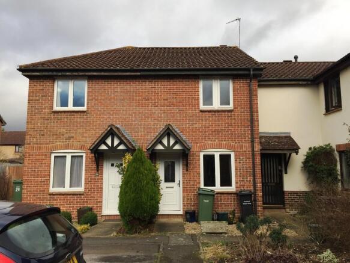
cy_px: 132
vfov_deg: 48.2
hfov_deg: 61.7
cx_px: 175
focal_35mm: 29
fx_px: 293
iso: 32
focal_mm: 4.15
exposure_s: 1/425
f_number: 2.2
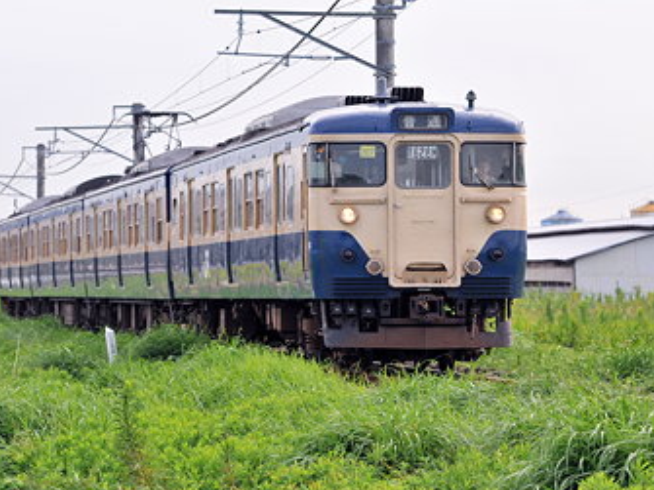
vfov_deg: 7.0
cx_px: 326
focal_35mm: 213
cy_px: 210
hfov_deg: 9.3
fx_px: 4023
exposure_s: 1/1600
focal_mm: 110
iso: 400
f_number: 4.5
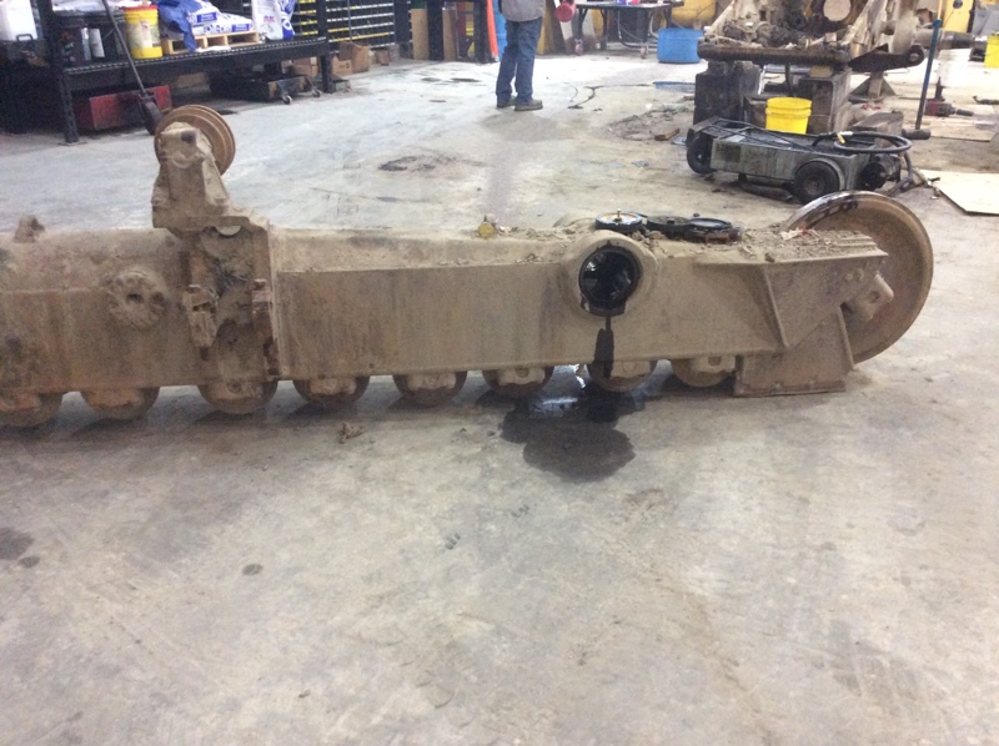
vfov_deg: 44.1
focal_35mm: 32
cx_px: 500
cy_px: 373
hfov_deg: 56.9
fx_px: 922
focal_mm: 3.3
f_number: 2.4
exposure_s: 1/24
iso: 250
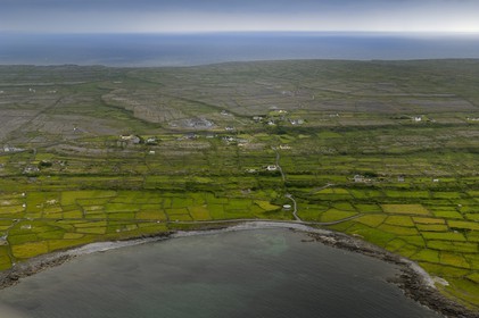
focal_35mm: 39
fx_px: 518
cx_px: 240
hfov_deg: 49.6
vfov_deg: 34.2
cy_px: 159
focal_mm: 26
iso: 100
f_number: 5
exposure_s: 1/500
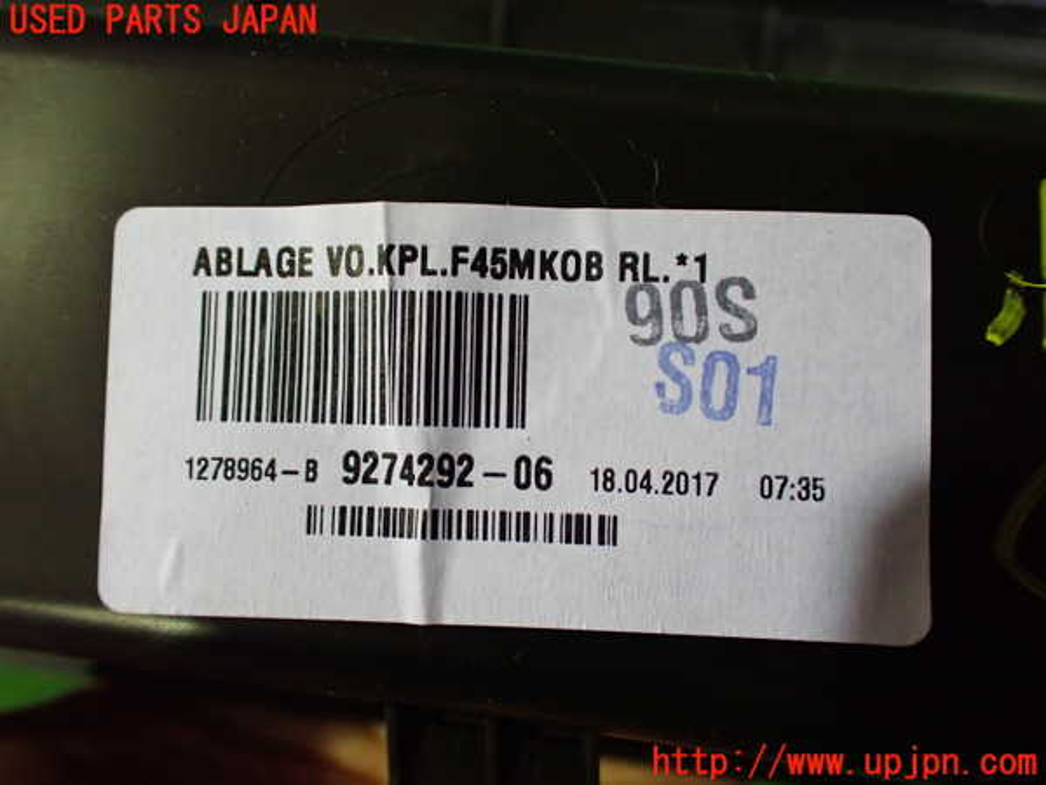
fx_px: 907
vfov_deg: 46.8
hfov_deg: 60.0
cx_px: 523
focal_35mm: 30
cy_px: 392
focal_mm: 5.4
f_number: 2.3
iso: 800
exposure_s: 1/40
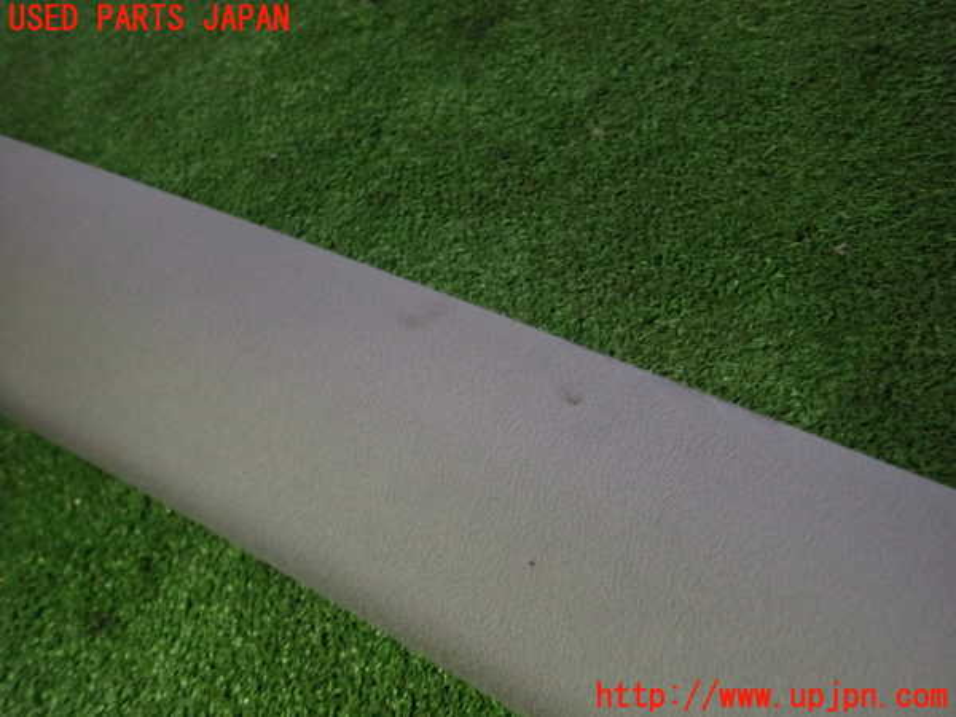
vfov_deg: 54.9
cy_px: 358
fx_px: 690
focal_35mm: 25
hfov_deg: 69.4
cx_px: 478
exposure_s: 1/25
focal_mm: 4.5
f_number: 2
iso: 800
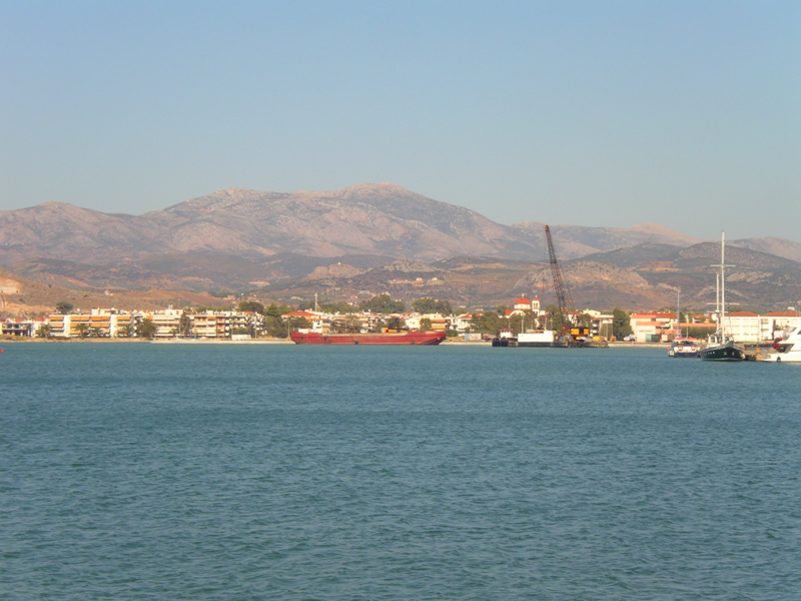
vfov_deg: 14.2
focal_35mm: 104
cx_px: 400
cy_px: 300
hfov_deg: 18.9
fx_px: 2407
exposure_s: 1/125
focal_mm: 16
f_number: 9.6
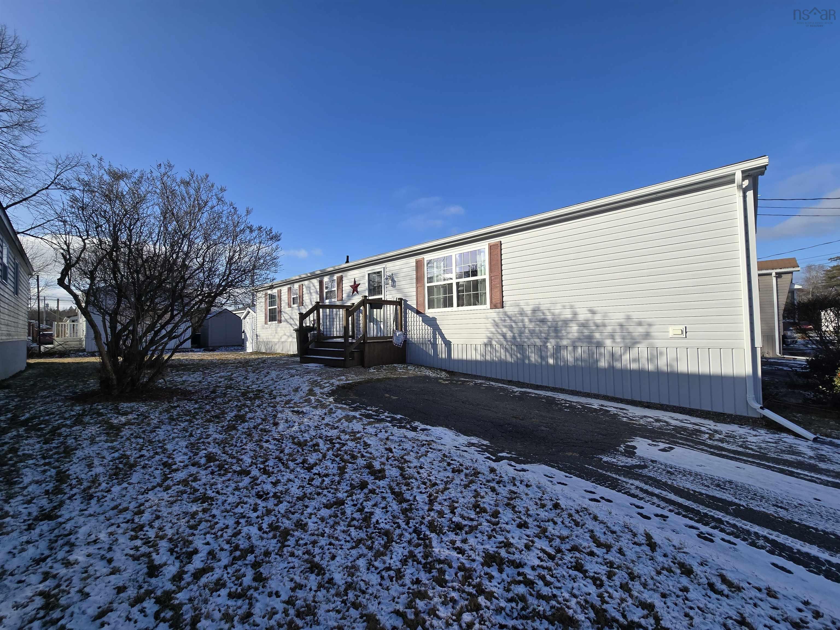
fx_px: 315
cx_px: 420
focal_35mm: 13
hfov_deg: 106.2
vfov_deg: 89.9
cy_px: 315
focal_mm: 2.2
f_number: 2.2
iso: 50
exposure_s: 1/2157
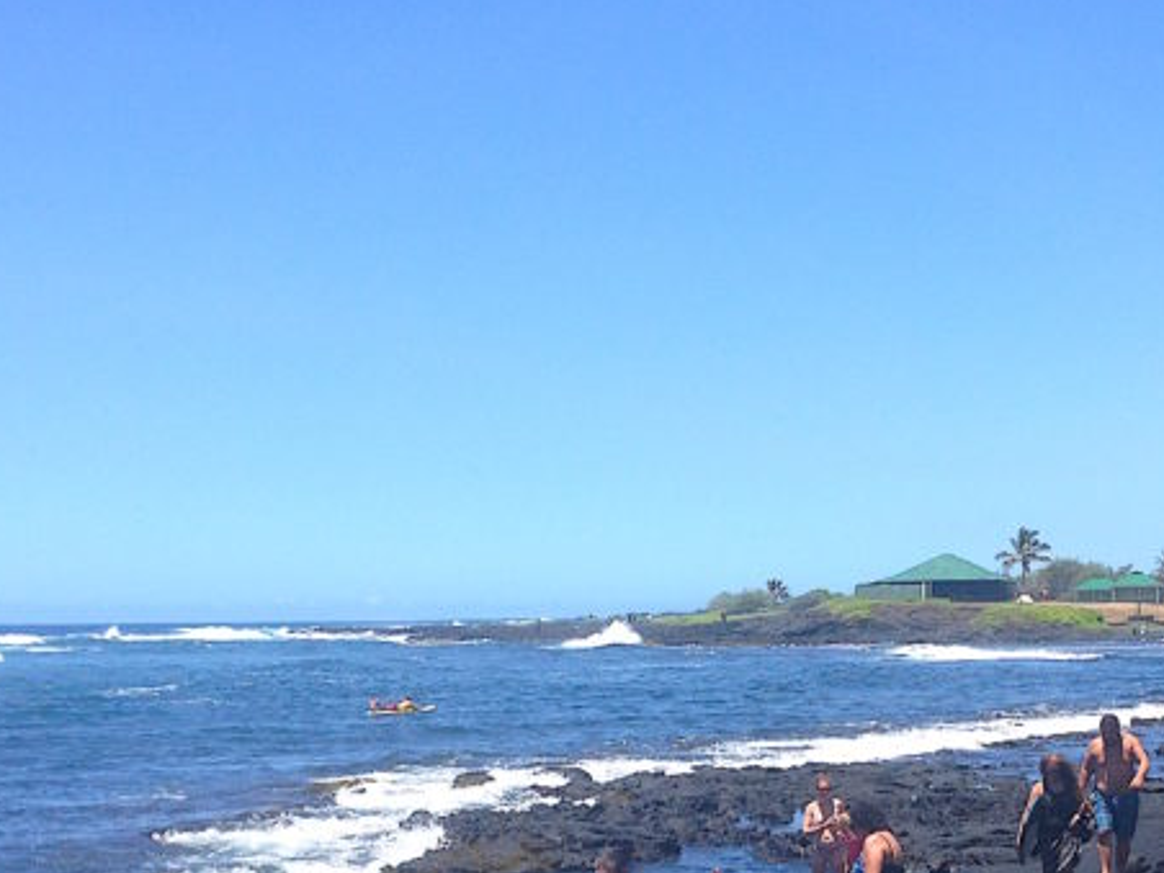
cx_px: 798
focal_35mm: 73
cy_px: 829
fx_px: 2455
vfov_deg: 19.7
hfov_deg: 26.5
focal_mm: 4.12
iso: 50
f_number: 2.4
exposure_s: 1/1130
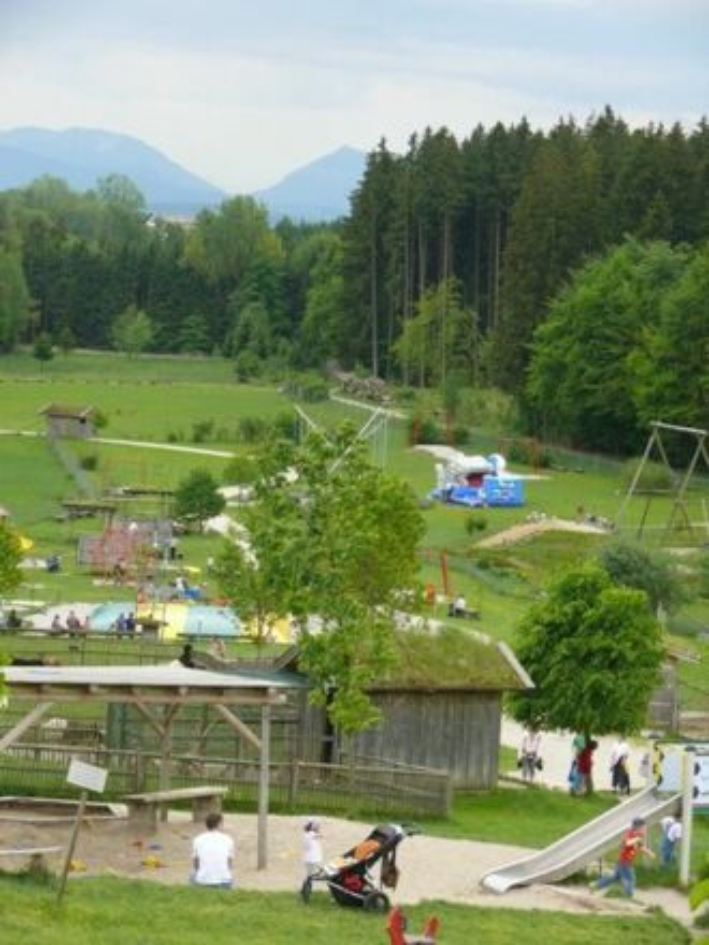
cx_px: 354
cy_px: 472
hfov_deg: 13.1
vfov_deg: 17.4
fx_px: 3086
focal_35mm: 113
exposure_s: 1/200
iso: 100
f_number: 4
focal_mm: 23.9
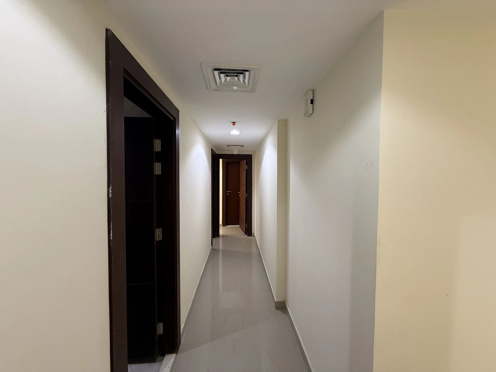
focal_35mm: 14
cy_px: 186
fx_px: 201
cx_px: 248
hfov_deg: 102.1
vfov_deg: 85.7
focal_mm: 2.22
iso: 200
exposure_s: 1/100
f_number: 2.2
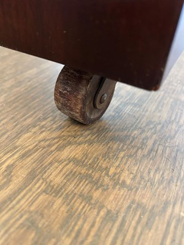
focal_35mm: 26
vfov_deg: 67.3
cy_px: 122
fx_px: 184
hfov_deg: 53.1
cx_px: 92
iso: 640
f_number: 1.5
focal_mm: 5.7
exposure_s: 1/40
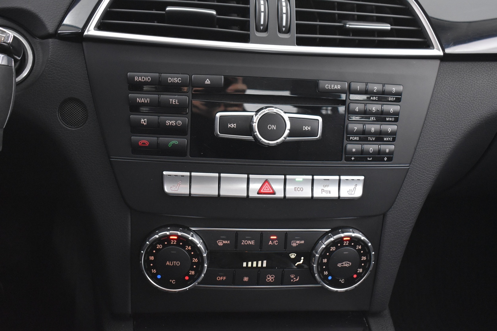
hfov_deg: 46.4
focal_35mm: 42
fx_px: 580
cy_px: 166
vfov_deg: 31.9
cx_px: 248
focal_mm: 28
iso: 3200
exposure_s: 1/8
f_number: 4.2
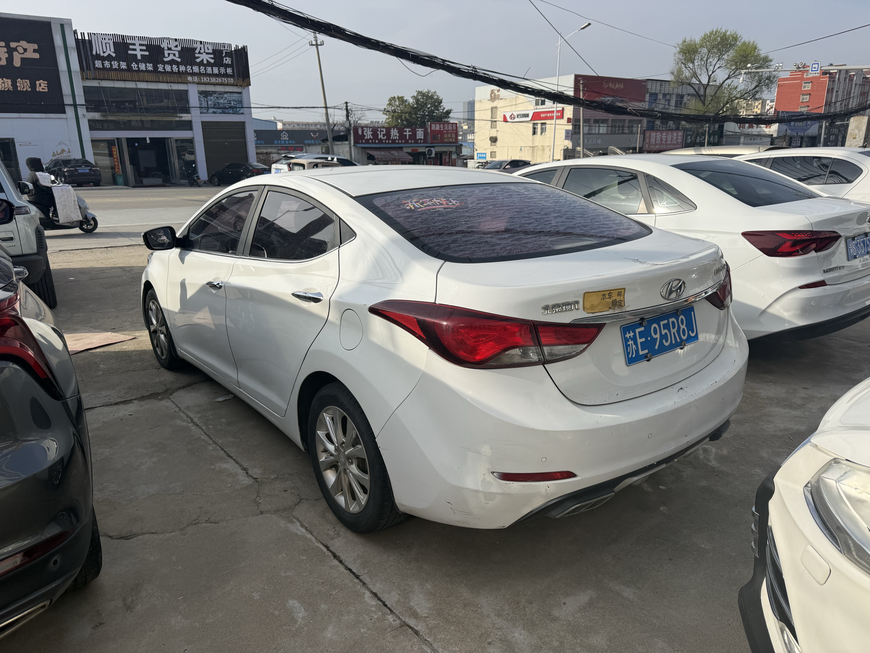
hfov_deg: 71.6
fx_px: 603
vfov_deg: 56.8
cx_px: 435
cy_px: 326
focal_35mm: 24
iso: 80
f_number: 1.78
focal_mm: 6.76
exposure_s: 1/5319
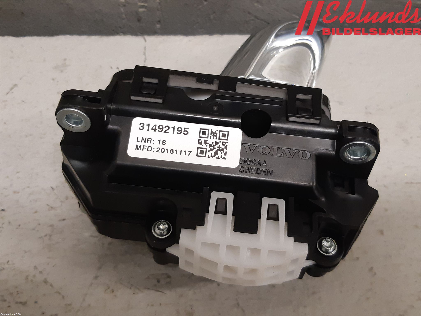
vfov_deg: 53.1
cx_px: 210
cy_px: 158
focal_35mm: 26
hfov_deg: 67.3
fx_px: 316
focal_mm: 3.93
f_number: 1.7
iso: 160
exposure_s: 1/50
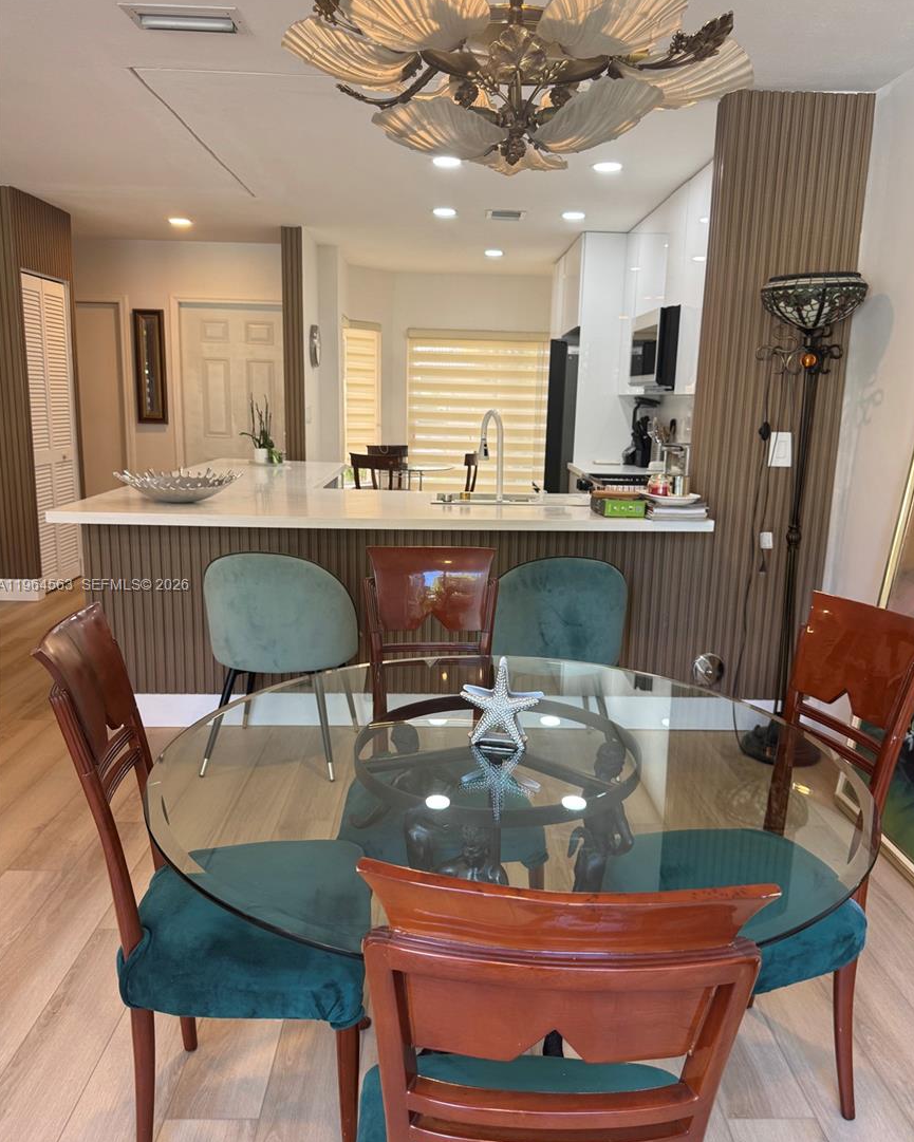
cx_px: 469
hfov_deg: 54.9
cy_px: 586
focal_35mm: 26
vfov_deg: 66.0
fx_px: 879
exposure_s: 1/121
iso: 125
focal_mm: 6.76
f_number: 1.78
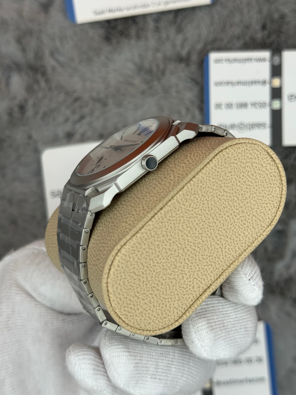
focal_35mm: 48
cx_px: 148
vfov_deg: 39.7
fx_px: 547
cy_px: 198
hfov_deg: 30.3
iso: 80
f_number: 1.78
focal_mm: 6.76
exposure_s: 1/1070
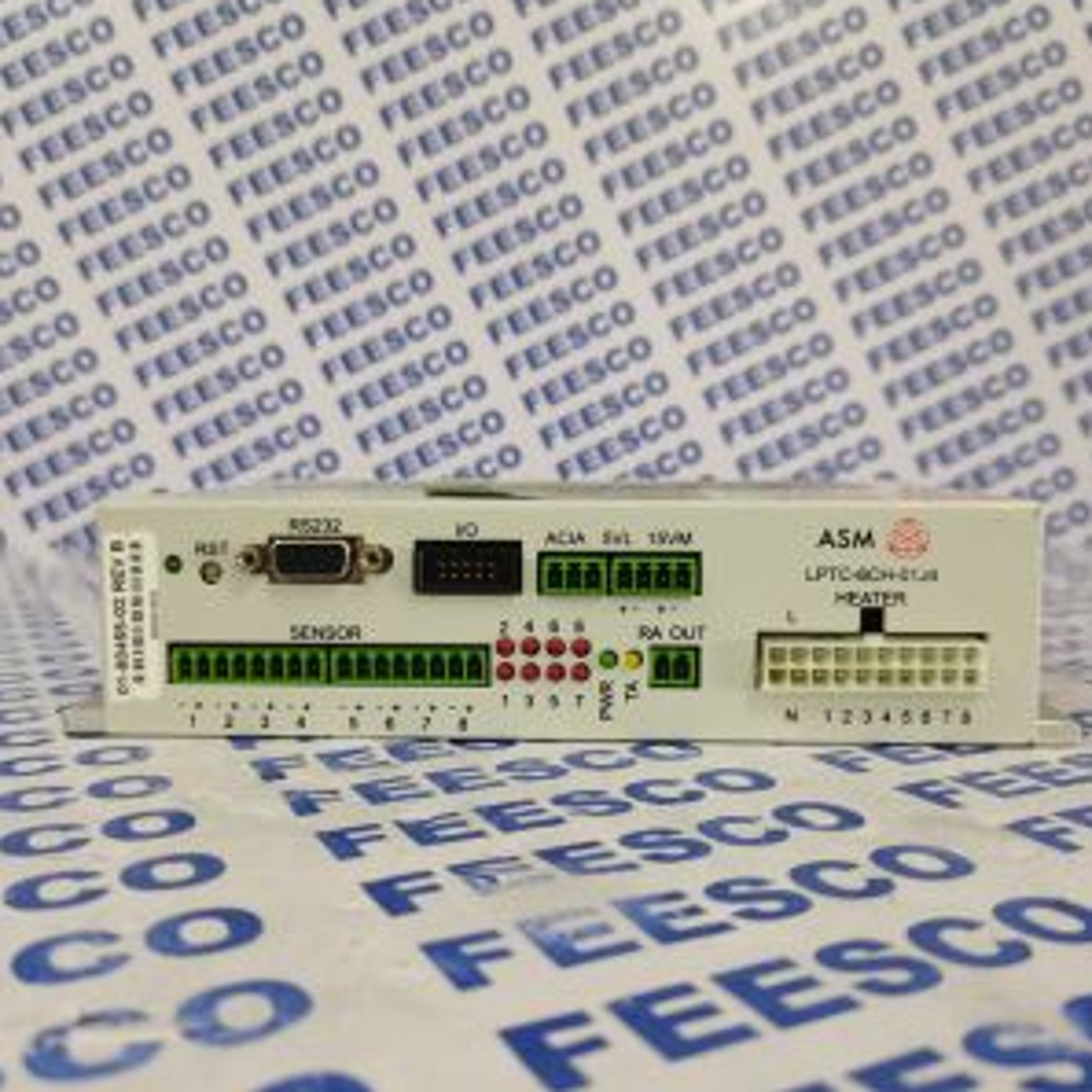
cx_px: 555
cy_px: 544
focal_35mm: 31
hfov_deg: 52.5
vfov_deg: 52.5
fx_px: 1106
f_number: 1.8
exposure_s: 1/30
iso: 320
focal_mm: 5.58
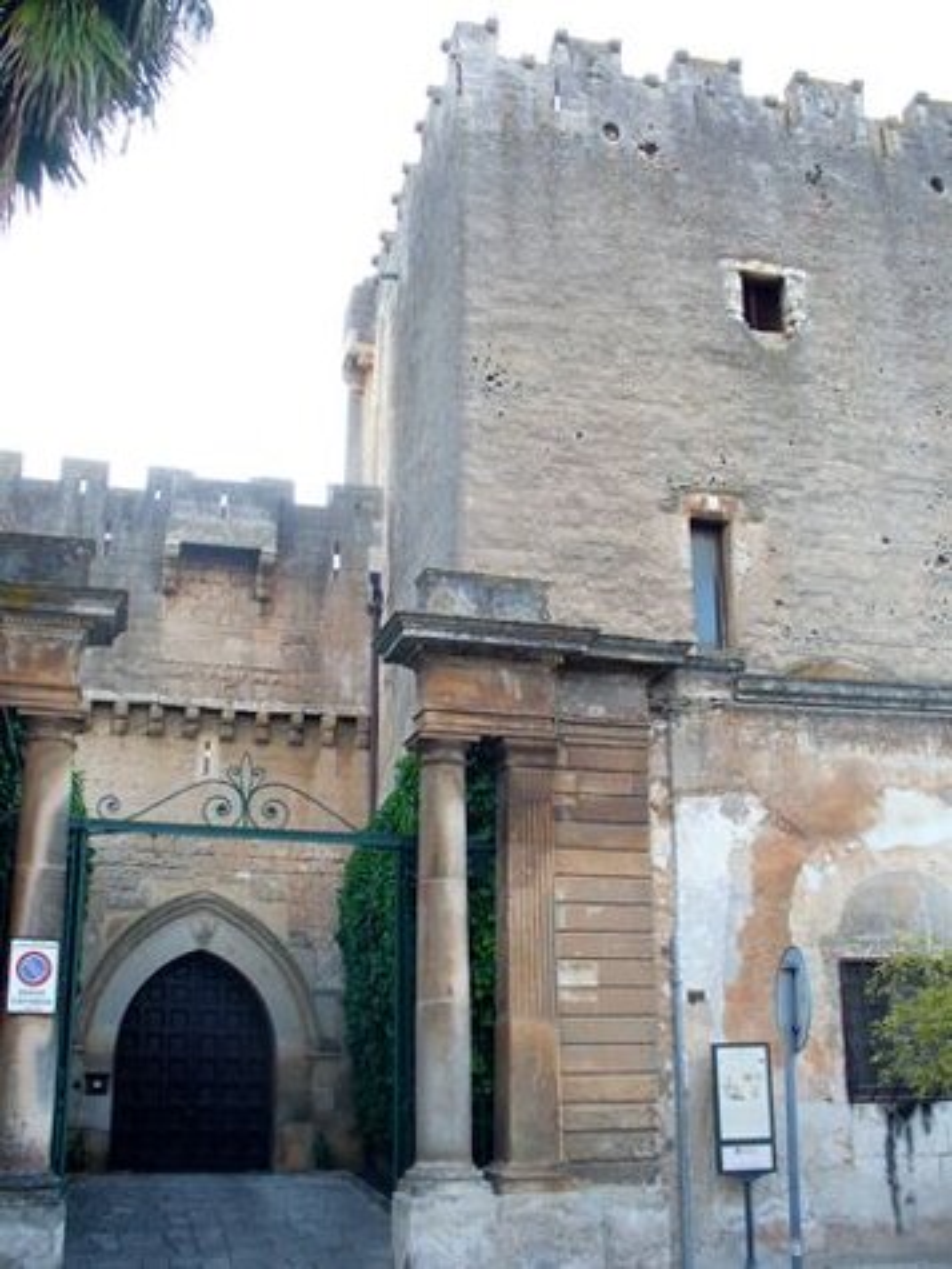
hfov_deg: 38.7
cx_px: 476
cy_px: 634
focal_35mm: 37
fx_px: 1357
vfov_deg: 50.1
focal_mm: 6.1
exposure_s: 1/25
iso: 80
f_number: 2.8
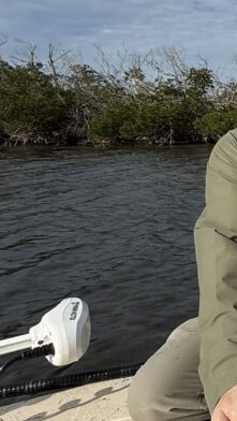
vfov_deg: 48.3
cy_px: 201
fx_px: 468
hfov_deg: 21.0
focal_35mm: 42
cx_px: 409
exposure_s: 1/2611
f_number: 2.2
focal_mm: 2.22
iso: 50
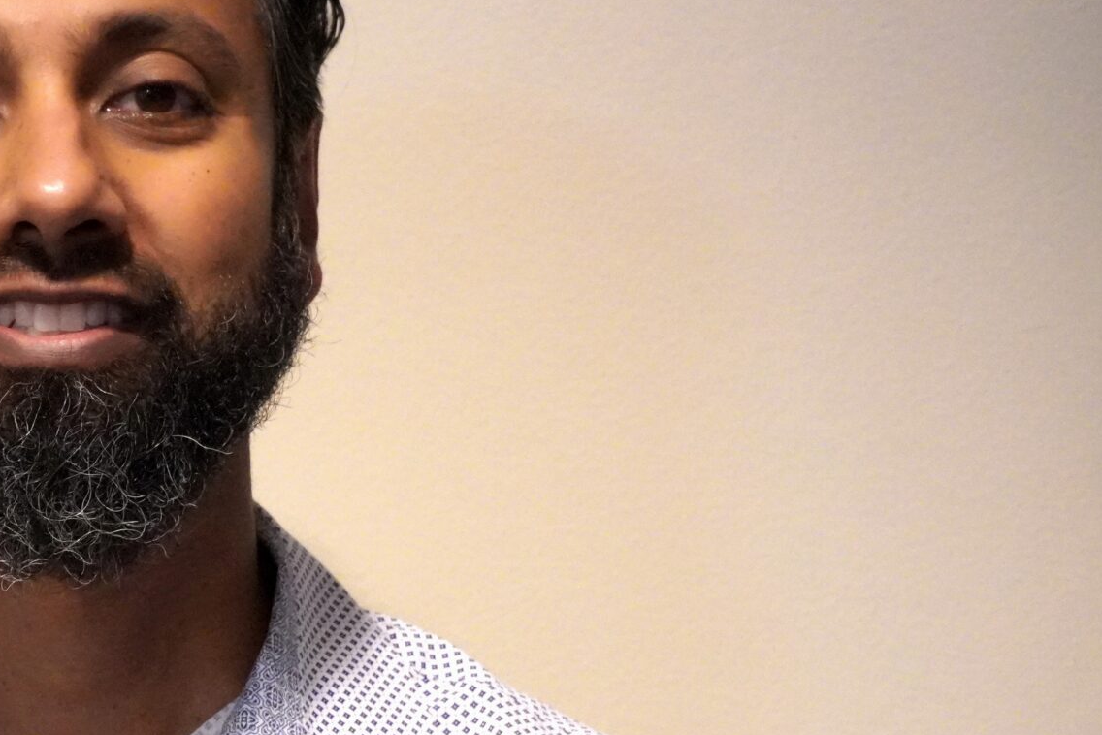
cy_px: 448
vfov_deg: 8.1
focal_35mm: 169
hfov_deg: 12.1
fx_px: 5174
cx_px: 66
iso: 6400
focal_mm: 50
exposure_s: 1/100
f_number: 5.6
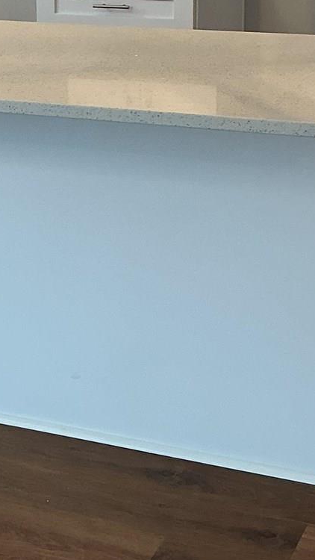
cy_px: 151
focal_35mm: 97
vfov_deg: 21.8
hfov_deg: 12.2
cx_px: -57
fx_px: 1440
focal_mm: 3
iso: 64
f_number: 1.8
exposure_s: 1/100
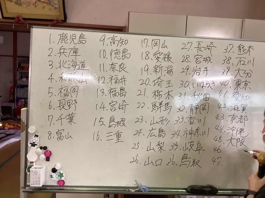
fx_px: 237
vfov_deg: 45.4
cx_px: 132
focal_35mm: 31
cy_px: 99
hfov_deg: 58.4
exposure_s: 1/60
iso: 200
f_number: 2.4
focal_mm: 3.3
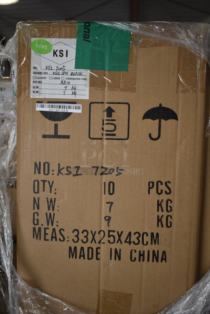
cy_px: 157
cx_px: 105
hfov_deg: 38.4
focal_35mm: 34
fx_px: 301
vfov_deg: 55.1
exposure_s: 1/40
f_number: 3.8
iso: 180
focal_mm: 23
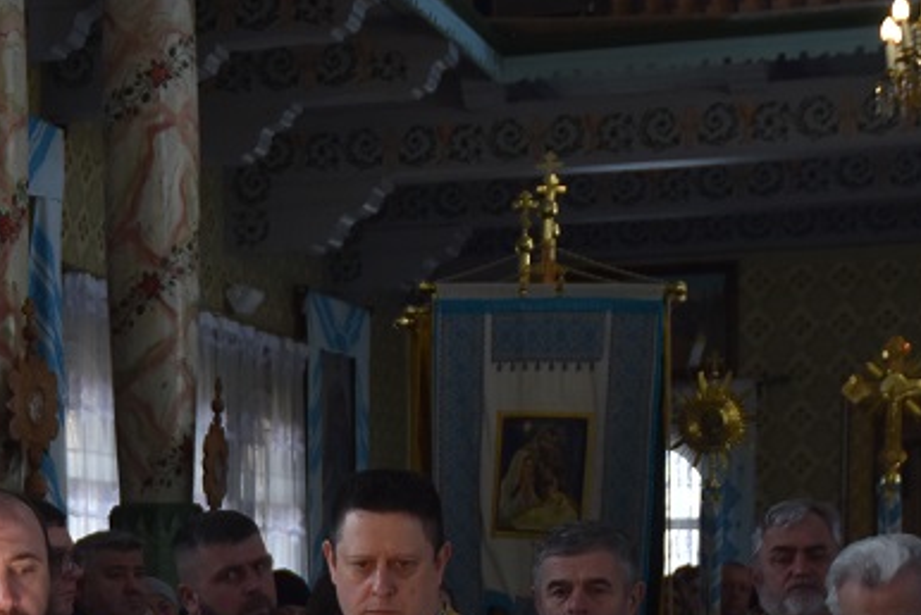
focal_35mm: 107
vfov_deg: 12.4
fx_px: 2748
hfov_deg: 18.5
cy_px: 769
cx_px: 0
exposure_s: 1/250
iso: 400
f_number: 3.8
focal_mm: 27
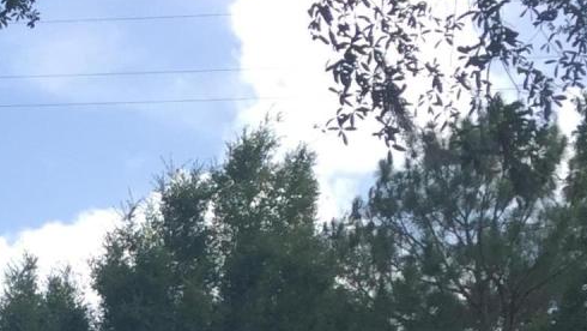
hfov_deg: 16.2
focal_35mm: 129
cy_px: 879
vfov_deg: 8.4
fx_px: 2009
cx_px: -30
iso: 32
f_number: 2.2
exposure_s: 1/1163
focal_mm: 4.15
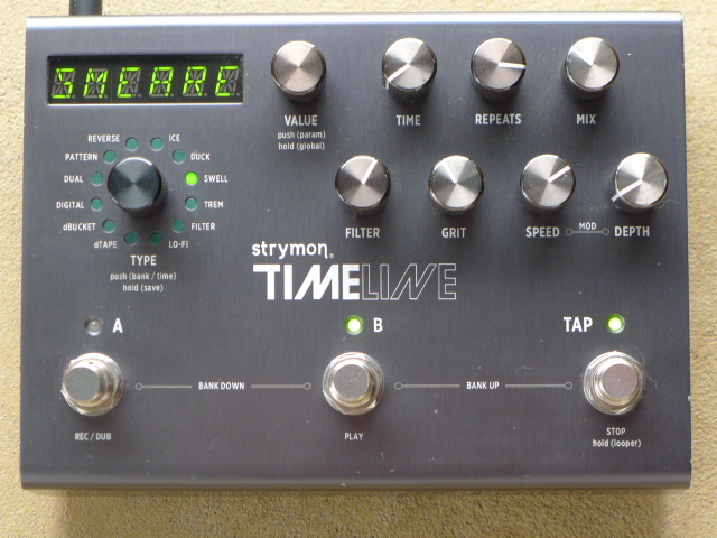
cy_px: 269
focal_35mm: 101
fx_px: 2092
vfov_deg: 14.6
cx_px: 358
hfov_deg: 19.4
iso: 400
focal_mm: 19.2
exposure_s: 1/20
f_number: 3.3
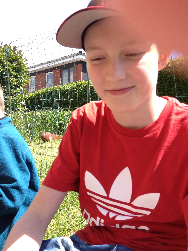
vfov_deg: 49.0
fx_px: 275
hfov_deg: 37.7
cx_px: 94
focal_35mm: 38
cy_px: 128
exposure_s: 1/464
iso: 64
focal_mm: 4.28
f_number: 2.4
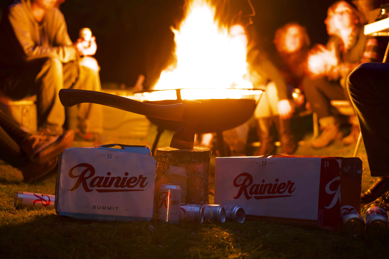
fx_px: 540
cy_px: 130
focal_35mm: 50
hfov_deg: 39.6
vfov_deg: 27.0
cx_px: 194
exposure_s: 4
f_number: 2.8
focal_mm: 50
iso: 100
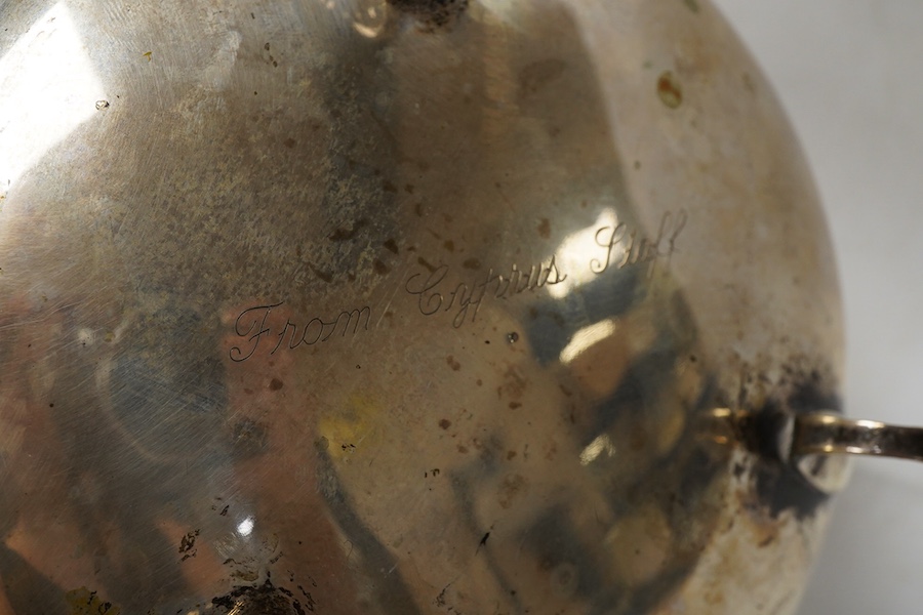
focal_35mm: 45
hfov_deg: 43.6
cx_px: 462
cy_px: 308
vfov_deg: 29.9
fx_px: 1154
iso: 1250
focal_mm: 30
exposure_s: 1/125
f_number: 13
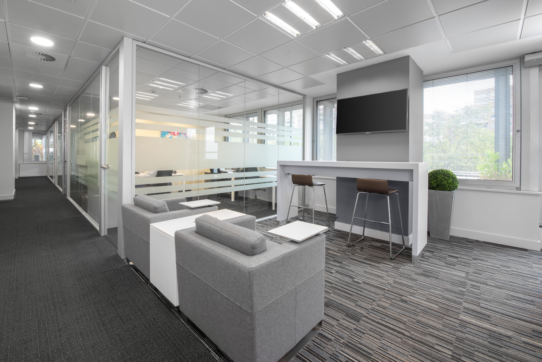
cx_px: 271
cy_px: 181
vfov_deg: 77.4
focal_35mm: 15
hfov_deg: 100.4
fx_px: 226
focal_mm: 15
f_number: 16
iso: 100
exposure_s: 1.3
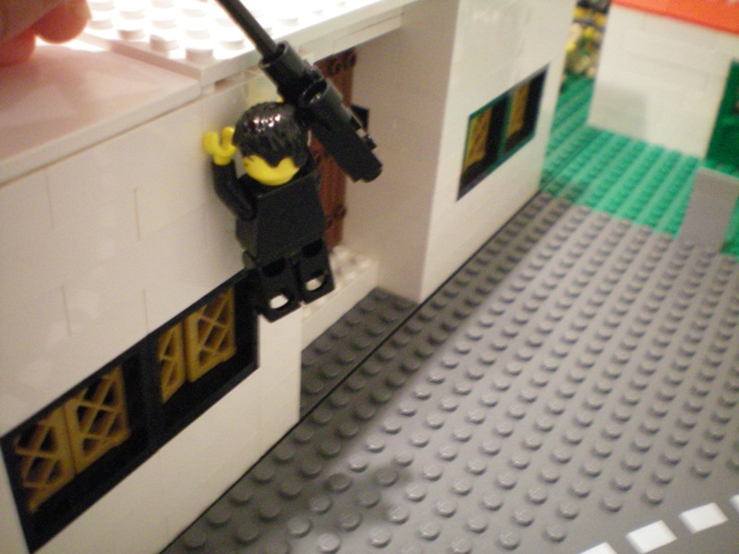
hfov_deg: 49.0
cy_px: 277
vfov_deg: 37.7
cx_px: 370
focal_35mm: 38
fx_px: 811
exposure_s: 1/8
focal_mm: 6.3
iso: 400
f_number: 3.1
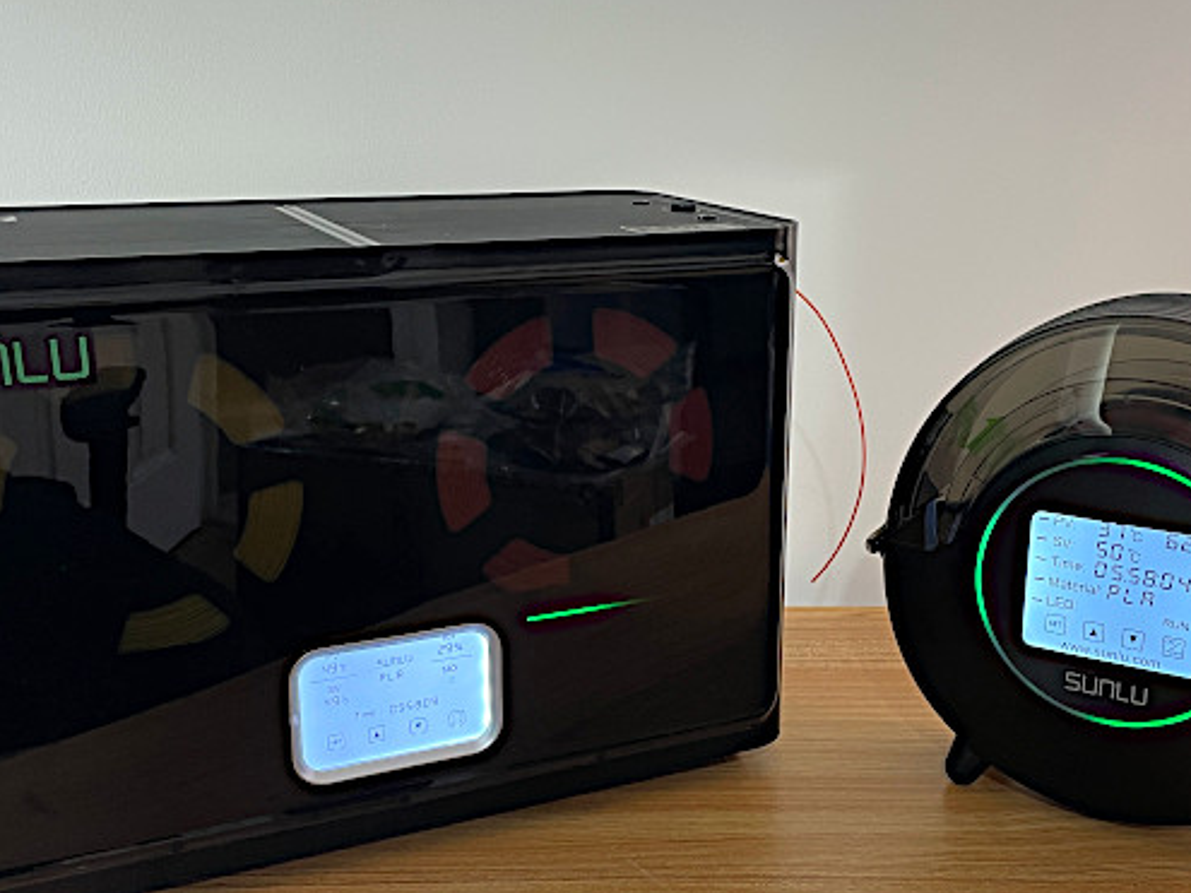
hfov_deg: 44.8
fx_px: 1445
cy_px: 477
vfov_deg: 34.3
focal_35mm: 42
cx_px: 650
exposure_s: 1/50
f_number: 1.6
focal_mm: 4.2
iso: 125
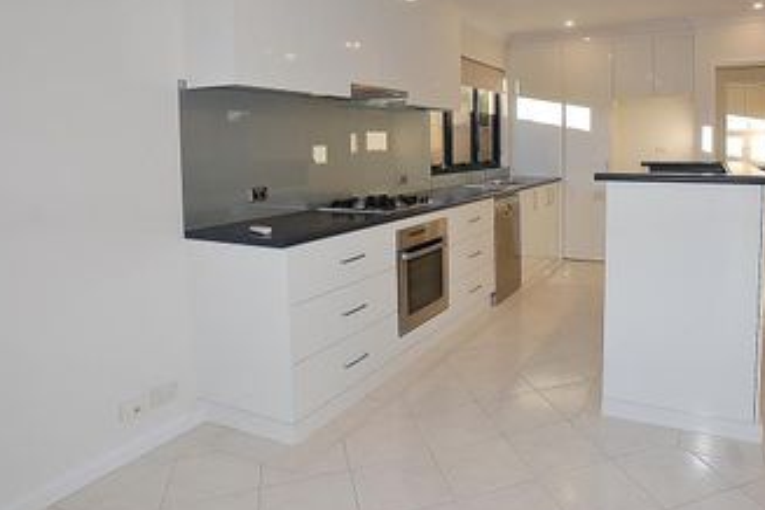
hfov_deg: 73.0
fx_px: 504
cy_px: 158
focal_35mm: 24
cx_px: 484
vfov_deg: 52.3
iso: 400
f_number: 6.3
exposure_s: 1/160
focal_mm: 11
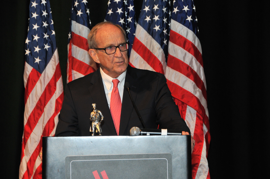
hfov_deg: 13.1
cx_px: 135
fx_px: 1180
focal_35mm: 158
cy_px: 90
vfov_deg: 8.7
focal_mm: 105
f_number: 7.1
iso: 560
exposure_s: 1/60
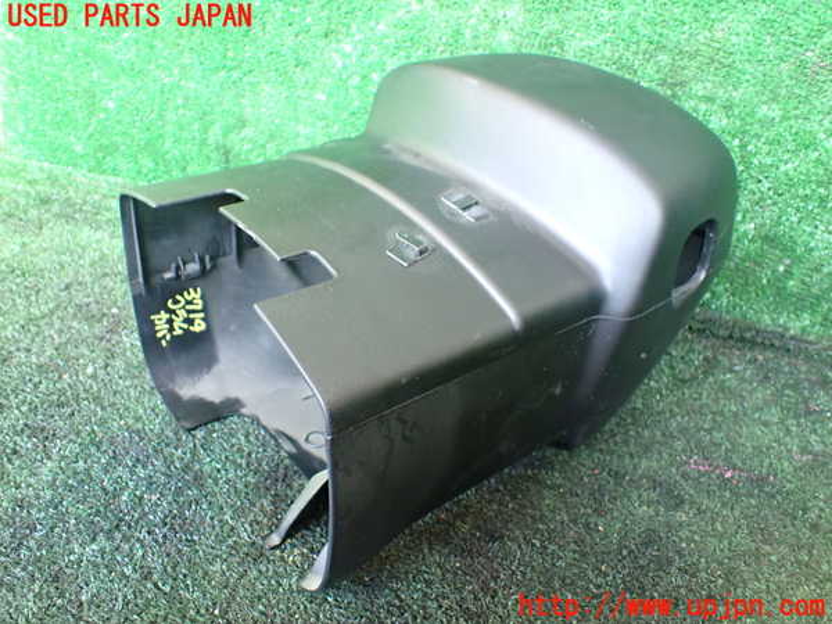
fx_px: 721
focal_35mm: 30
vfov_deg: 46.8
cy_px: 312
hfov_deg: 60.0
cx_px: 416
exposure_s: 1/100
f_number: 2.3
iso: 800
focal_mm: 5.4
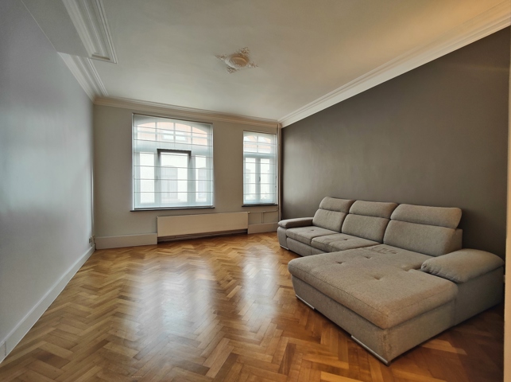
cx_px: 256
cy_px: 191
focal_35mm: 15
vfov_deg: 81.6
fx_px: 221
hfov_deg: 98.3
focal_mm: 3.5
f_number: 2.2
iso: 400
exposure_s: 1/50
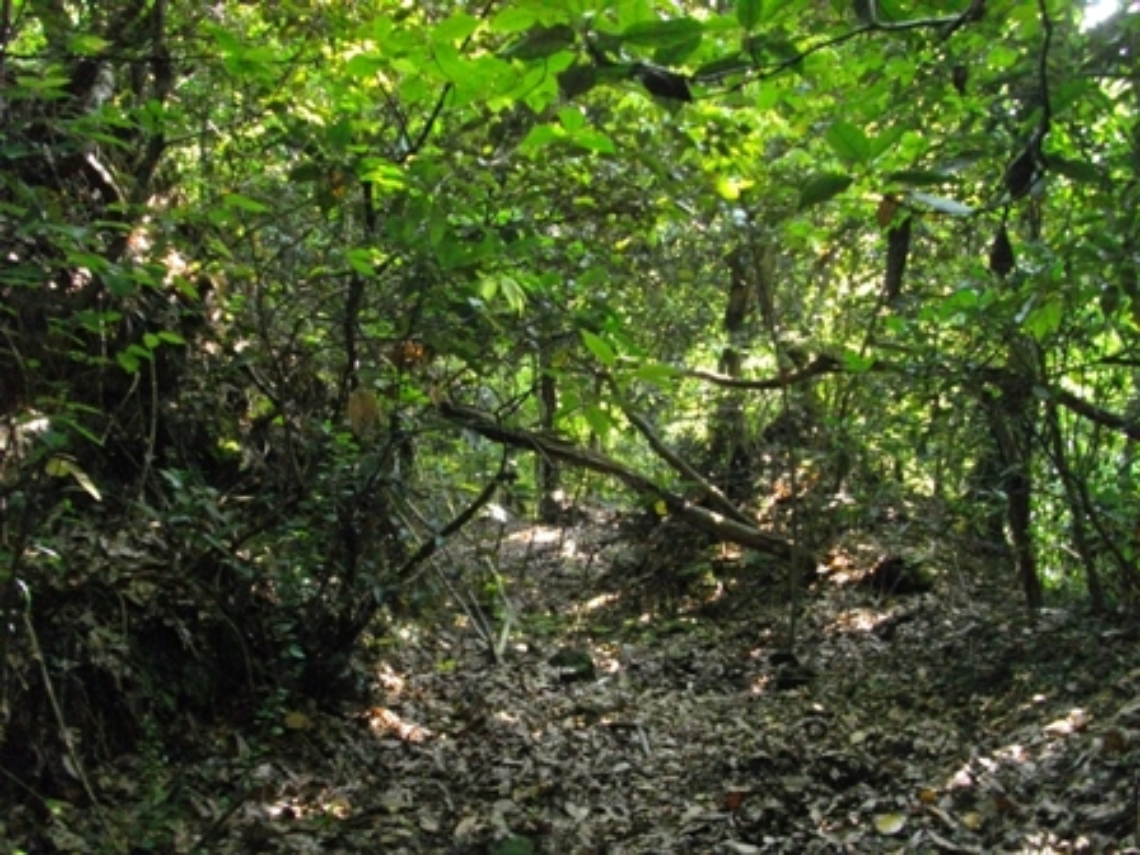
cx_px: 570
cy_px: 428
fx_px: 1054
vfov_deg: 44.2
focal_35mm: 32
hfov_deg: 56.8
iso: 906
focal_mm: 5.7
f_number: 2.9
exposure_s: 1/50
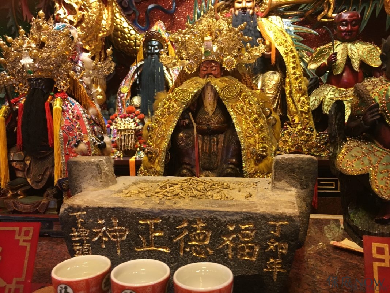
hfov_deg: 61.7
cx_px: 195
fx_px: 327
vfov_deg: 48.2
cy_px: 146
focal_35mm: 29
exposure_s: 1/30
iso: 125
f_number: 2.2
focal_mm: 4.15
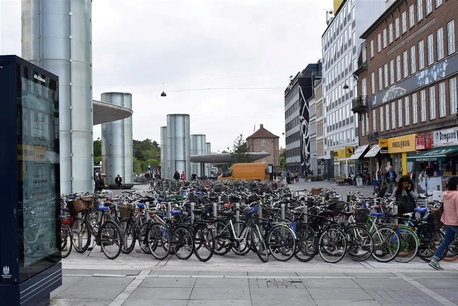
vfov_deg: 29.9
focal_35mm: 45
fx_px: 573
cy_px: 153
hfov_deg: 43.6
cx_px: 229
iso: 200
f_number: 9
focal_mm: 30
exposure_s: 1/320
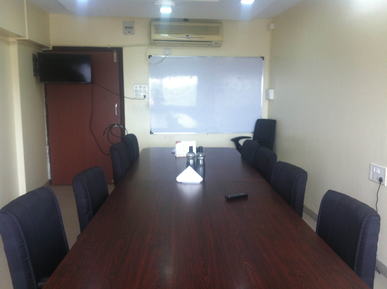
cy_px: 144
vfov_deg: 40.6
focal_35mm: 35
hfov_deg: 52.7
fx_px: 391
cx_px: 194
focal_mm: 3.85
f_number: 2.8
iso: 80
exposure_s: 1/30
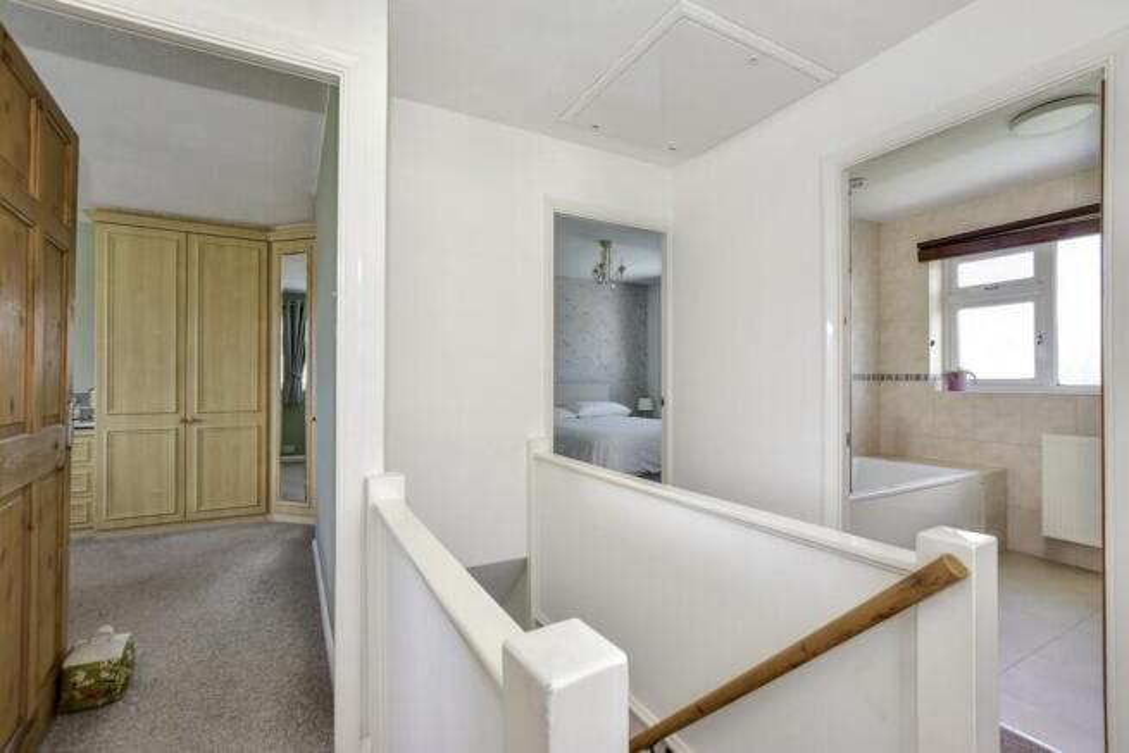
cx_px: 564
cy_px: 376
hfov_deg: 100.4
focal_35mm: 15
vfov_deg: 77.4
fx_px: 470
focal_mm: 10
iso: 640
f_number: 8
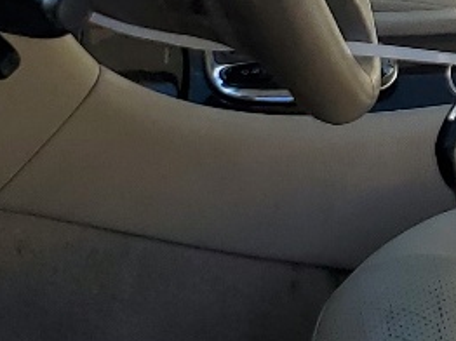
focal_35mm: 159
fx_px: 2093
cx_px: 534
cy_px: -31
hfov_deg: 12.2
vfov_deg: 9.2
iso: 50
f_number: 1.5
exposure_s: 1/2000
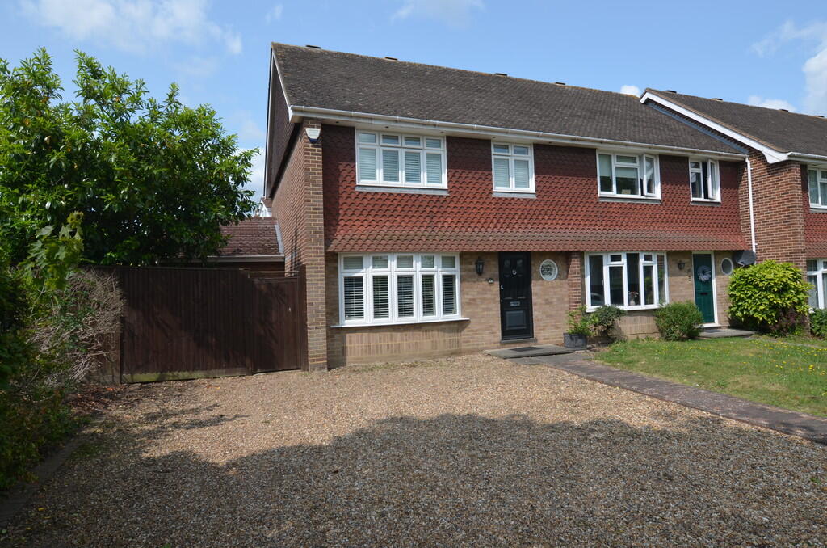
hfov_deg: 81.3
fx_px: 481
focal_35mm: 21
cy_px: 274
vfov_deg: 59.3
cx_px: 414
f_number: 8
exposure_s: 1/250
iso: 110
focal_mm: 14
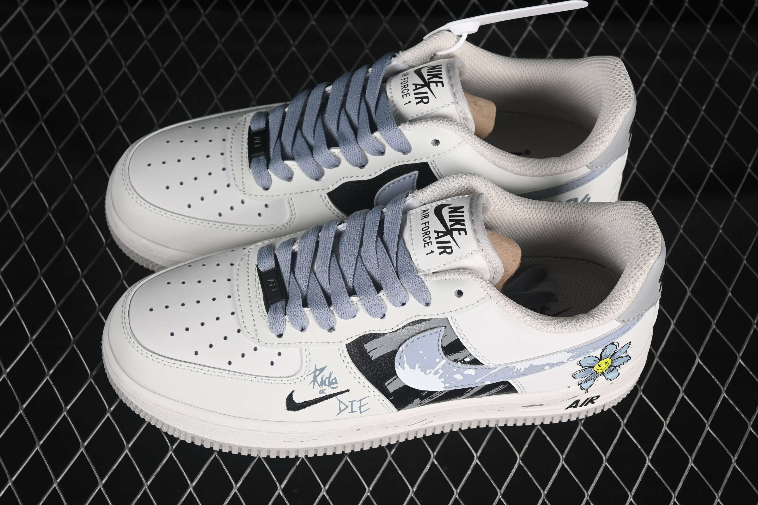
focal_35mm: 75
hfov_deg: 27.0
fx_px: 1579
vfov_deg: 18.2
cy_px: 252
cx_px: 379
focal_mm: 50
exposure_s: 1/80
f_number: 7.1
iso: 160
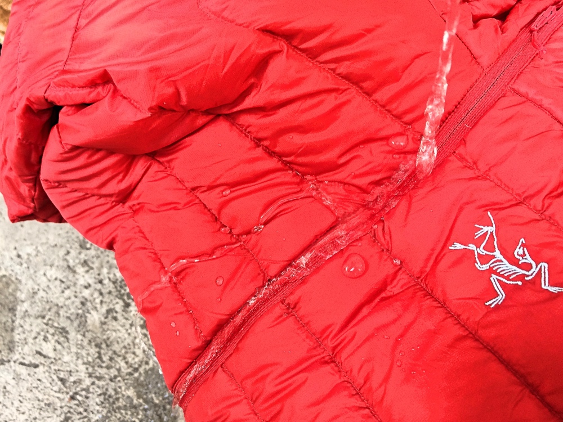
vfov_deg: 48.2
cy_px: 211
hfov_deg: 61.7
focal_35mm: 29
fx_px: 472
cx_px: 282
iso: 100
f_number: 2.2
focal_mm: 4.15
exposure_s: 1/33
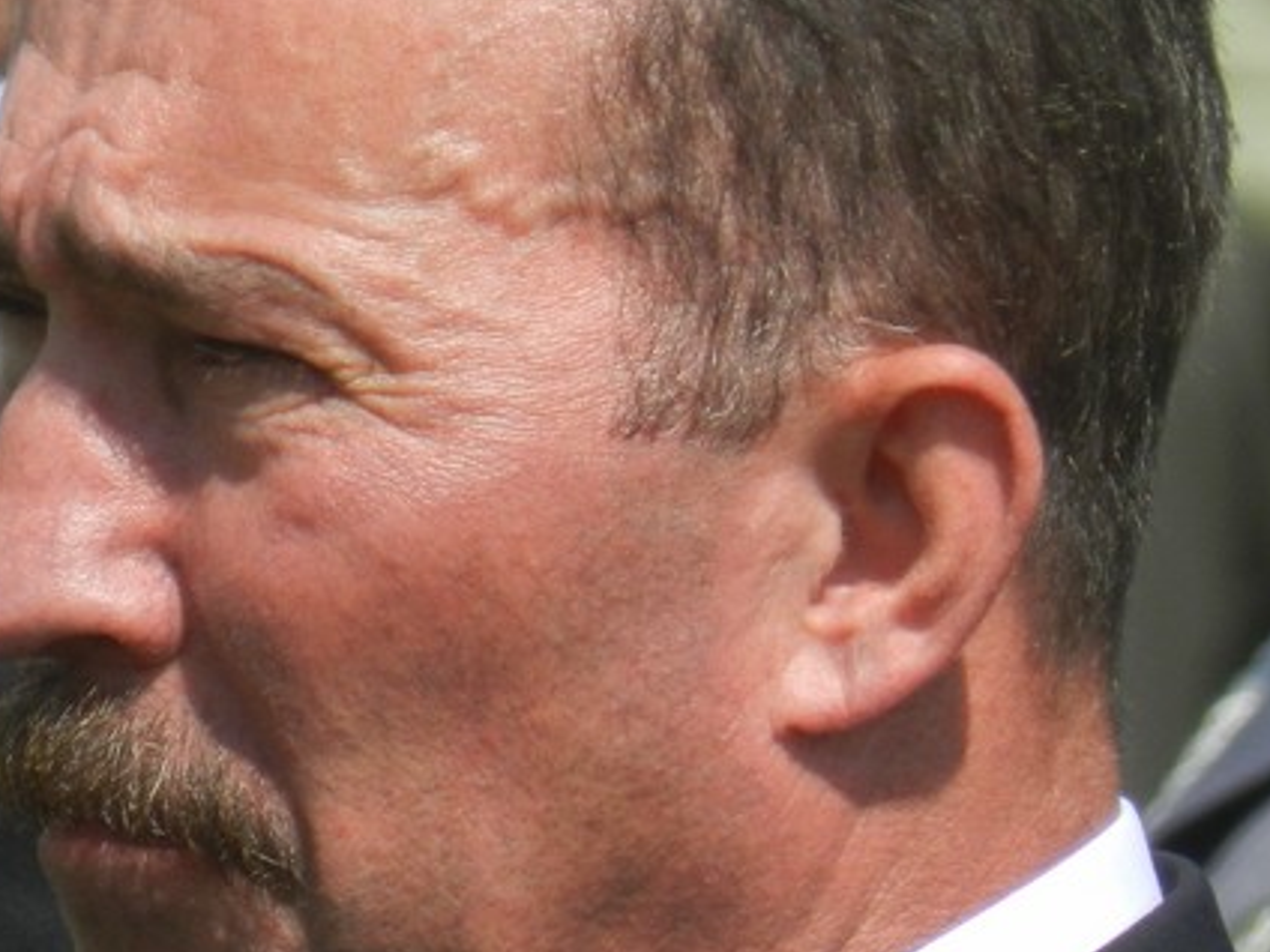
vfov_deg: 0.8
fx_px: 71726
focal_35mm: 1955
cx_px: 147
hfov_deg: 1.0
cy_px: 551
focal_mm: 144
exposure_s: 1/800
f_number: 5.7
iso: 160
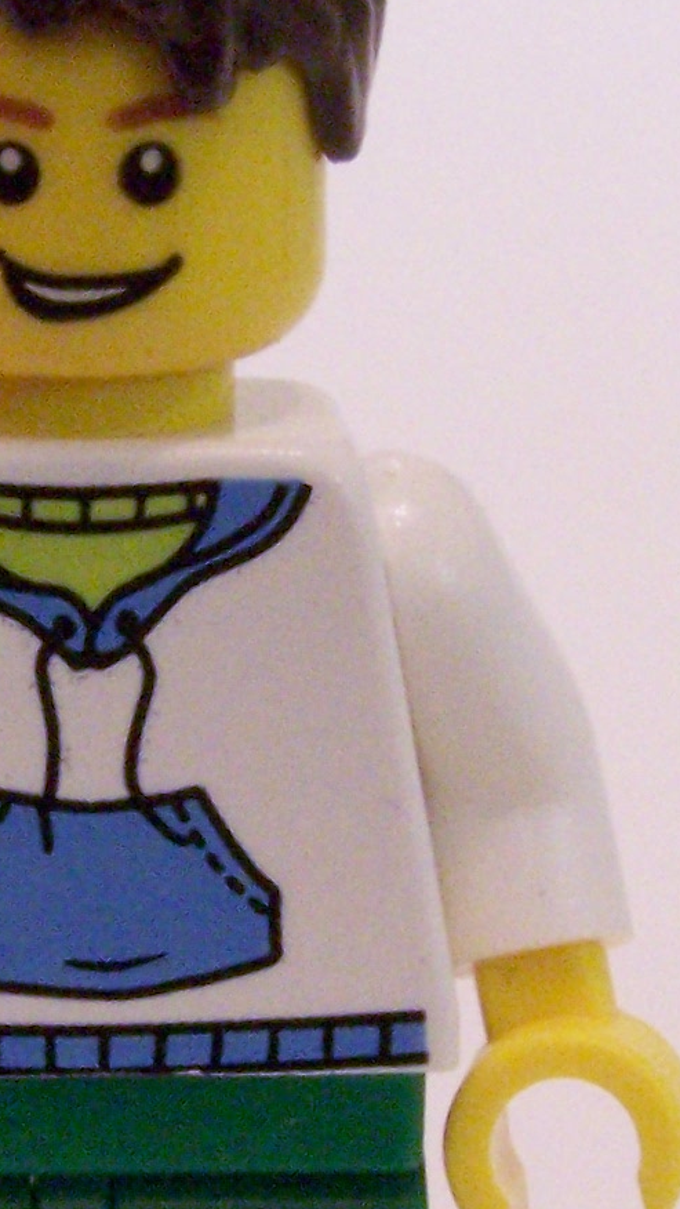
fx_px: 6056
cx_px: 126
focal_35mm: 189
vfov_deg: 11.4
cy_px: 788
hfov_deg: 6.4
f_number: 8
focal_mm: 9.8
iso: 400
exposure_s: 1/4
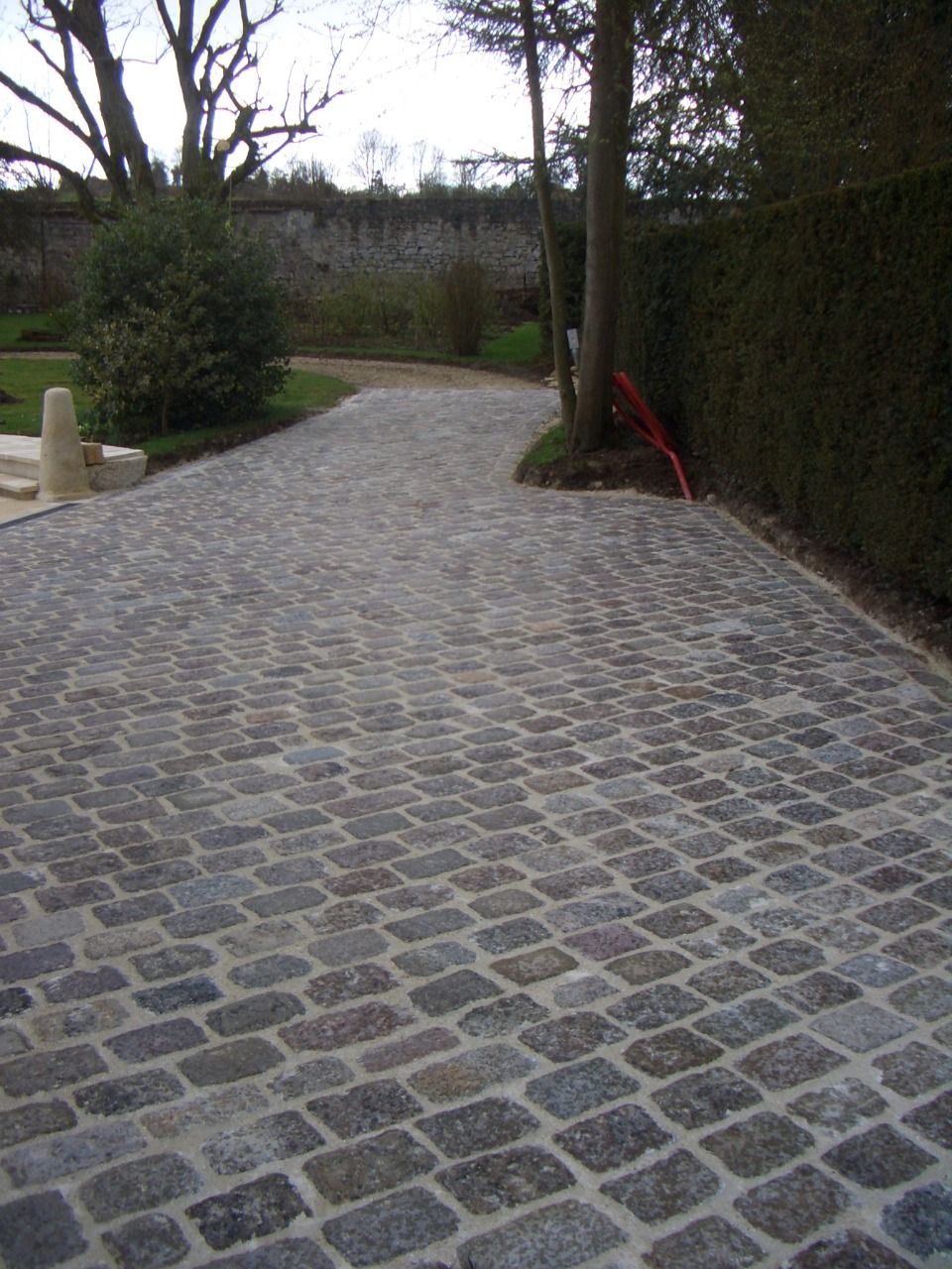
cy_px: 634
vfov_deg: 52.6
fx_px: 1283
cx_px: 476
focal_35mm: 35
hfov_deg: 40.7
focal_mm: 5.8
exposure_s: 1/125
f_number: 2.6
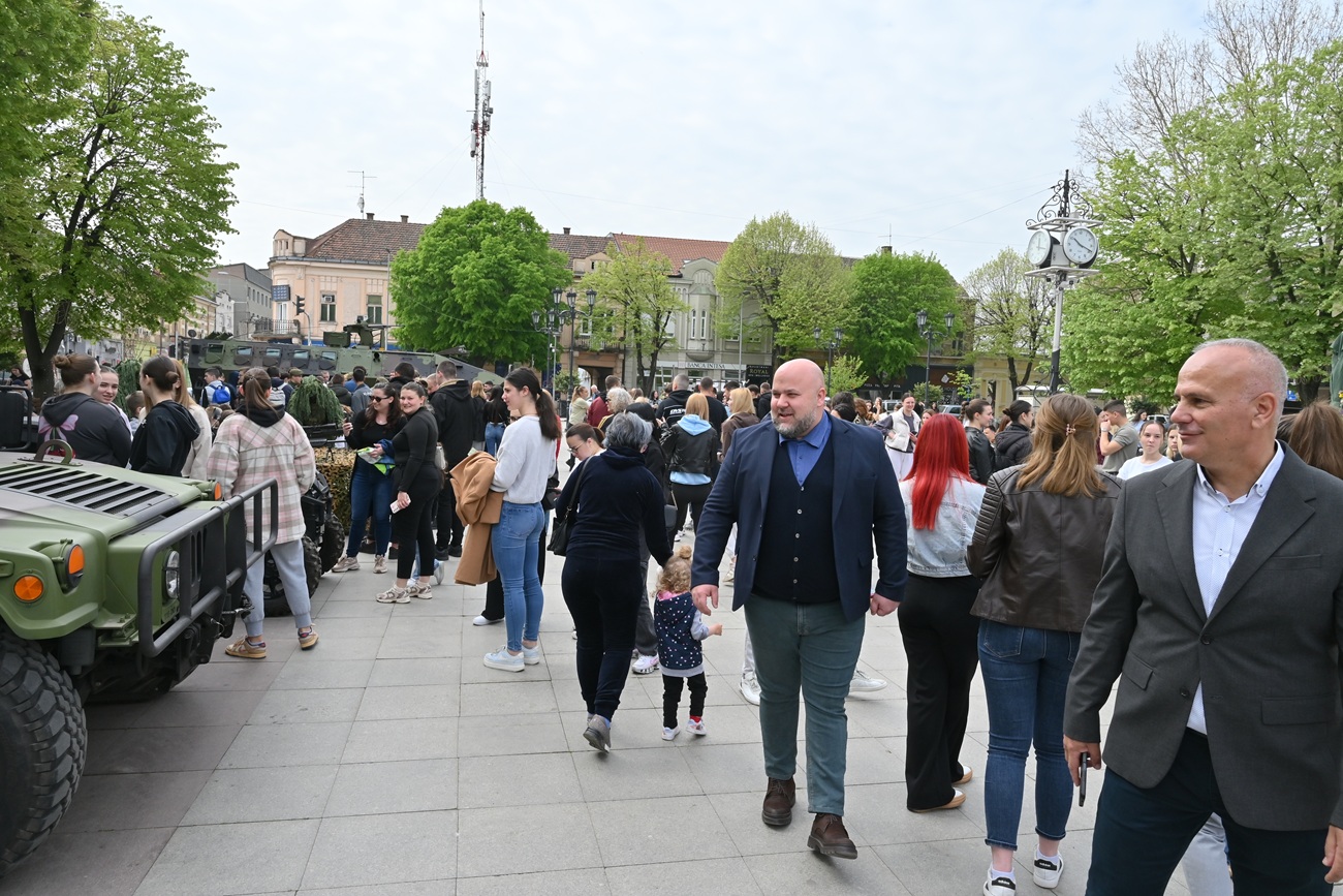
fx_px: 895
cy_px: 448
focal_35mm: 24
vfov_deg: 53.1
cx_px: 672
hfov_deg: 73.7
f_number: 10
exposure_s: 1/400
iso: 320
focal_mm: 24
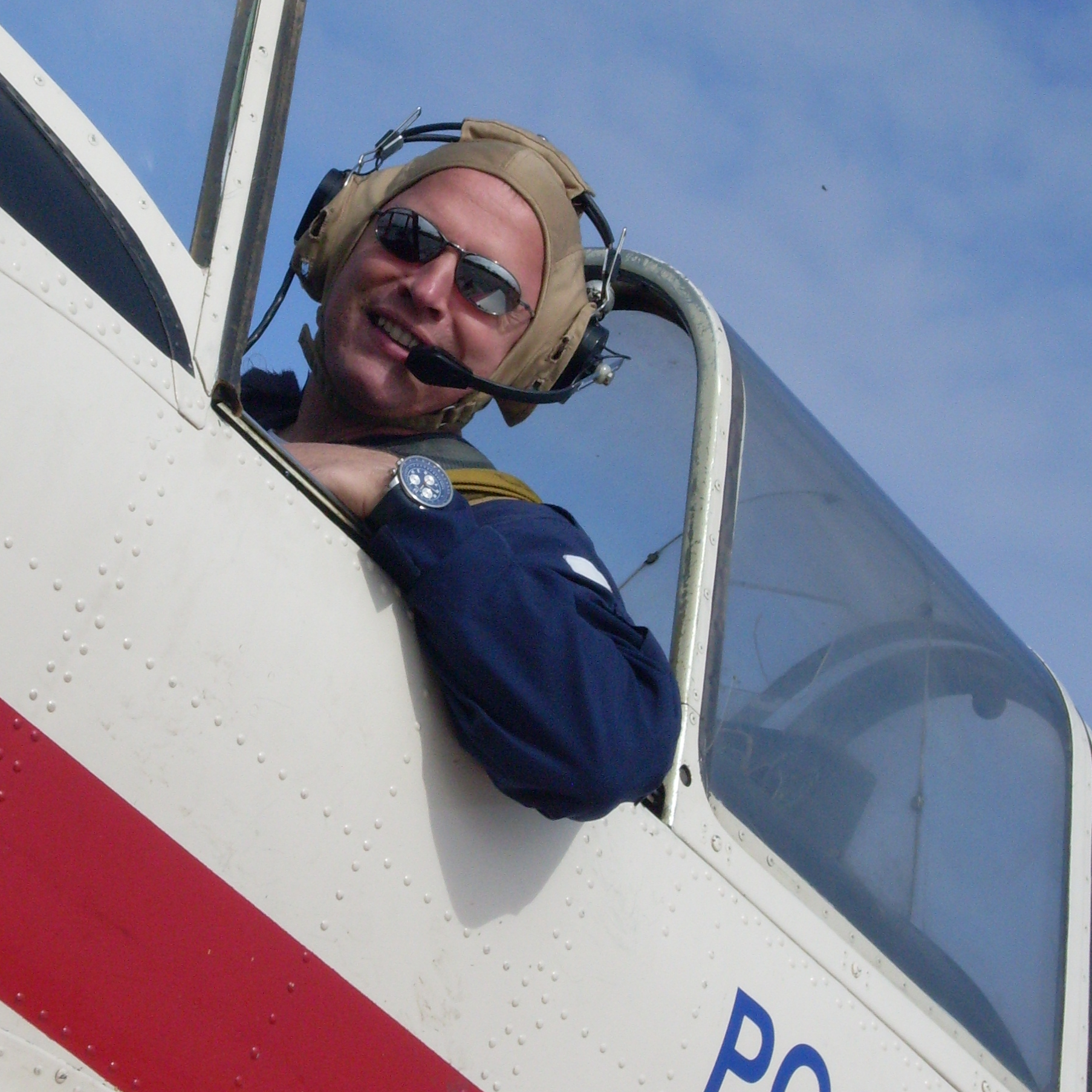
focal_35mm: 147
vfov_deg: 11.9
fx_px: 5246
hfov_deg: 11.9
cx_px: 413
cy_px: 440
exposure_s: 1/250
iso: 80
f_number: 12.9
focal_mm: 15.3
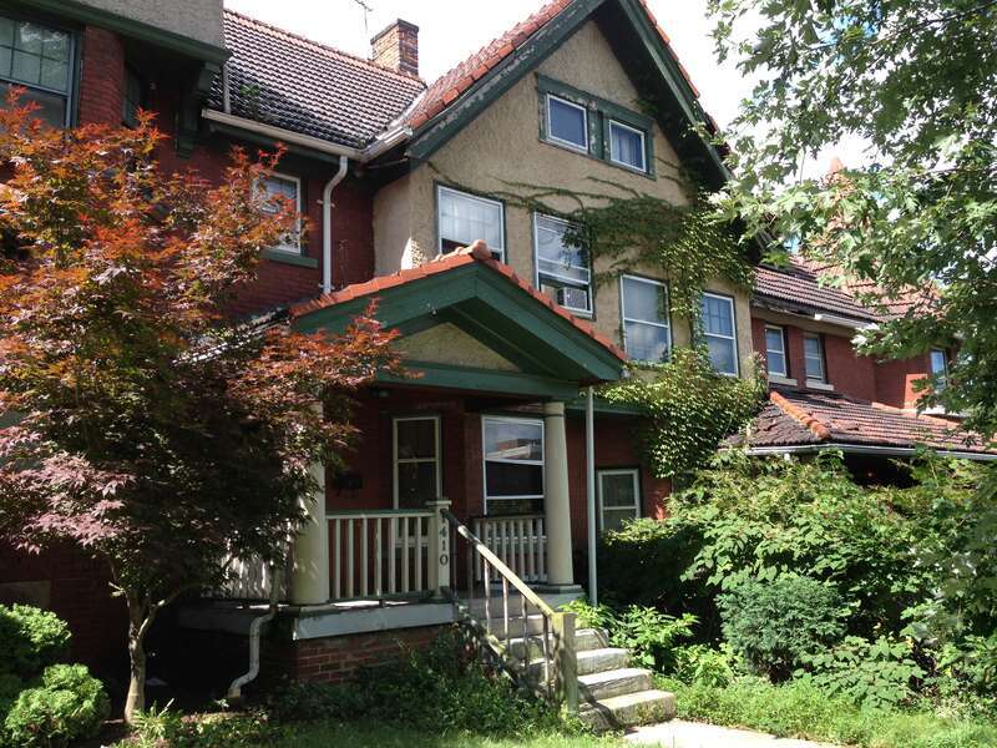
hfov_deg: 55.4
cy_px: 374
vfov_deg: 42.9
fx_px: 950
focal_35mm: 33
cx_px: 498
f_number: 2.4
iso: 50
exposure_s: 1/398
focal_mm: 4.12
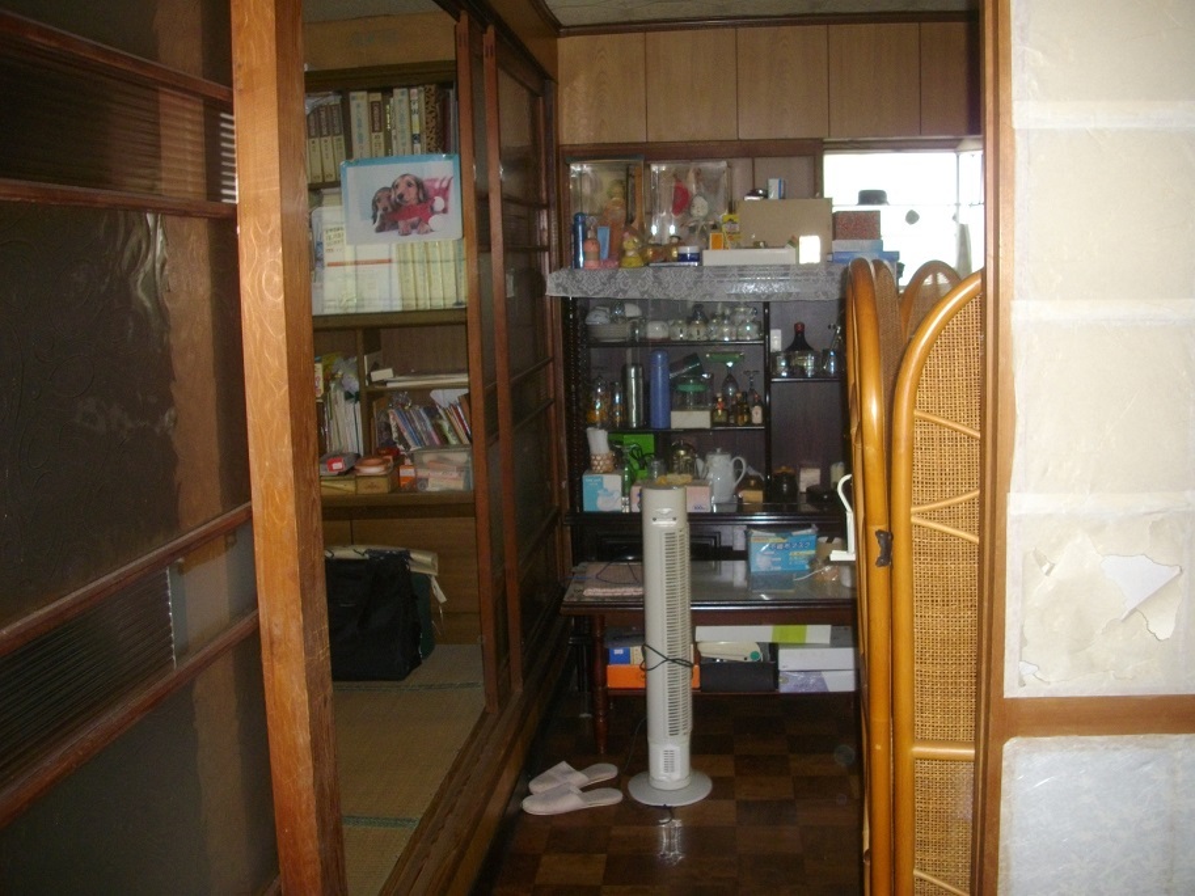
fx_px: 1277
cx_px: 598
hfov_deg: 50.1
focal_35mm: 37
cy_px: 448
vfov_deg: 38.7
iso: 200
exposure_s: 1/50
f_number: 2.8
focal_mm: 6.2
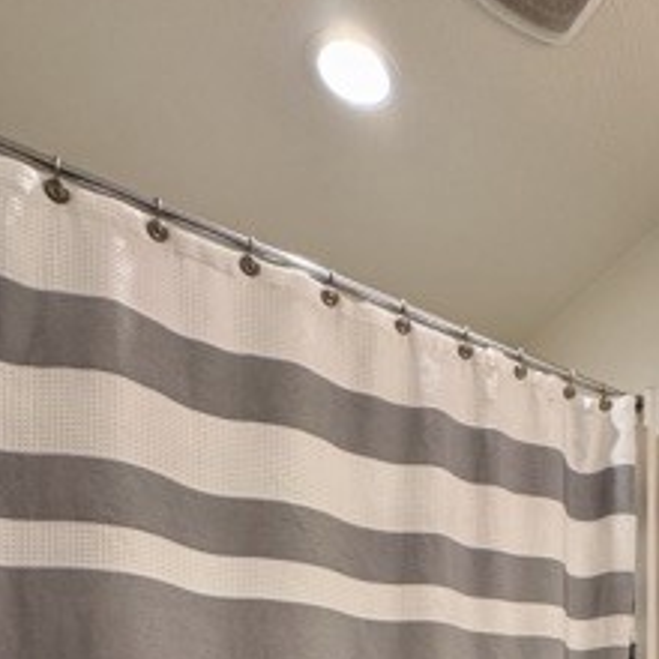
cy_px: 794
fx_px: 775
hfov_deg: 40.2
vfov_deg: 35.8
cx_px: 665
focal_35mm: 36
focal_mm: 2.22
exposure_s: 1/120
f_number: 2.2
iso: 160
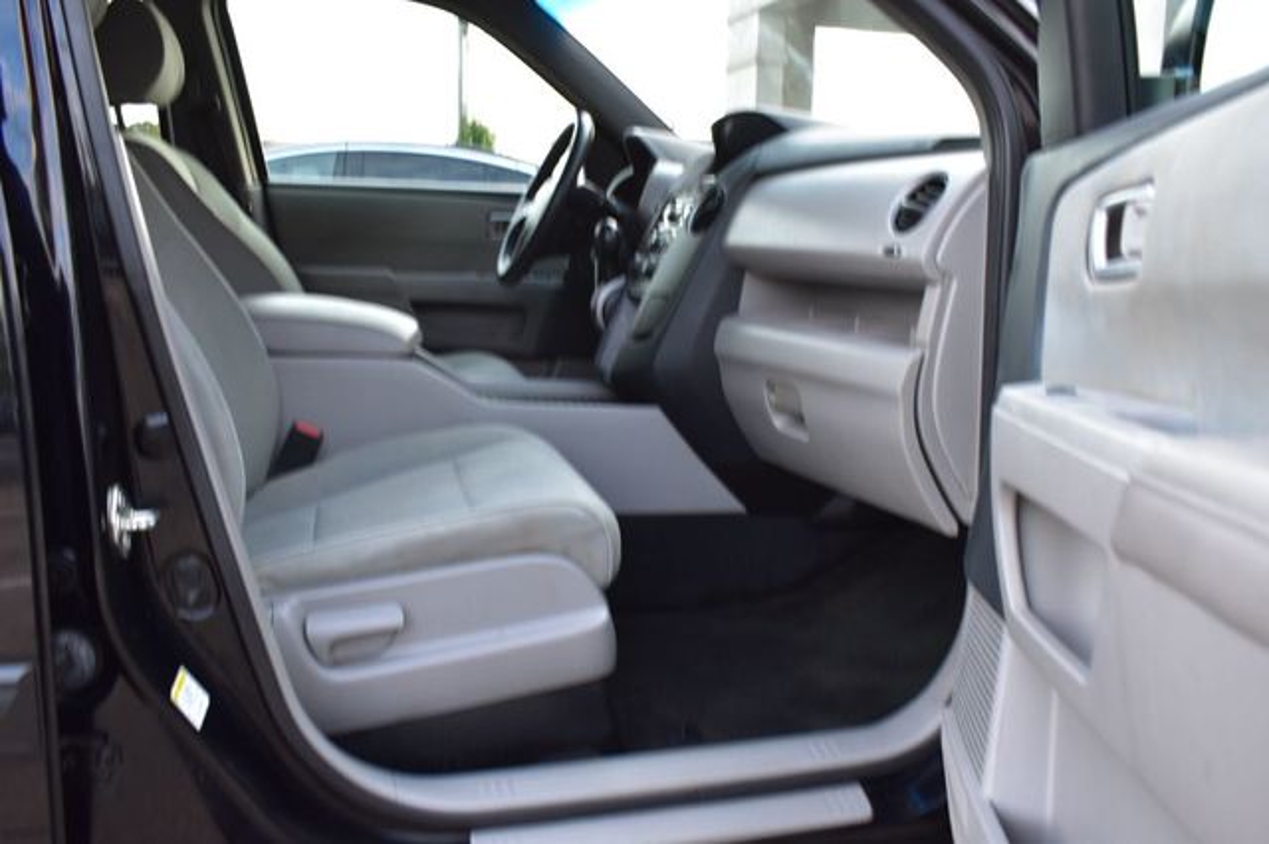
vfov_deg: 41.7
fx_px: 1110
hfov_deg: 59.5
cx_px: 634
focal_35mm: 32
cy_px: 422
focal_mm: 21
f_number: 7.1
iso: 400
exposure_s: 1/40
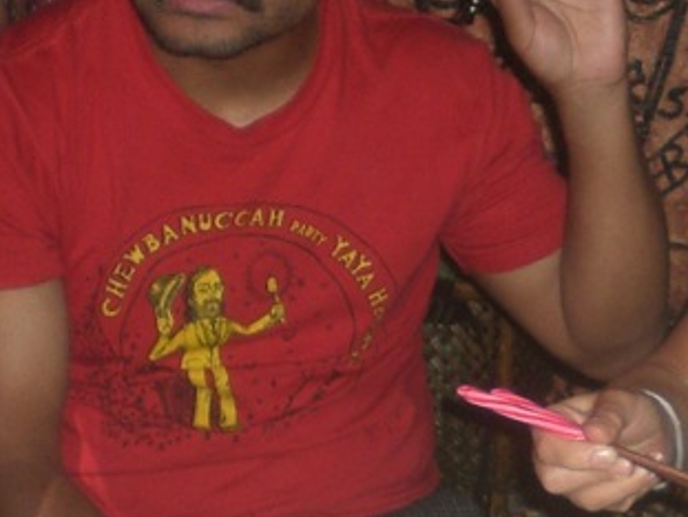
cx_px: 626
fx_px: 2428
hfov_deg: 15.9
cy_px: 404
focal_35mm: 122
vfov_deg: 12.1
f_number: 3.1
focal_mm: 6.3
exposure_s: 1/60
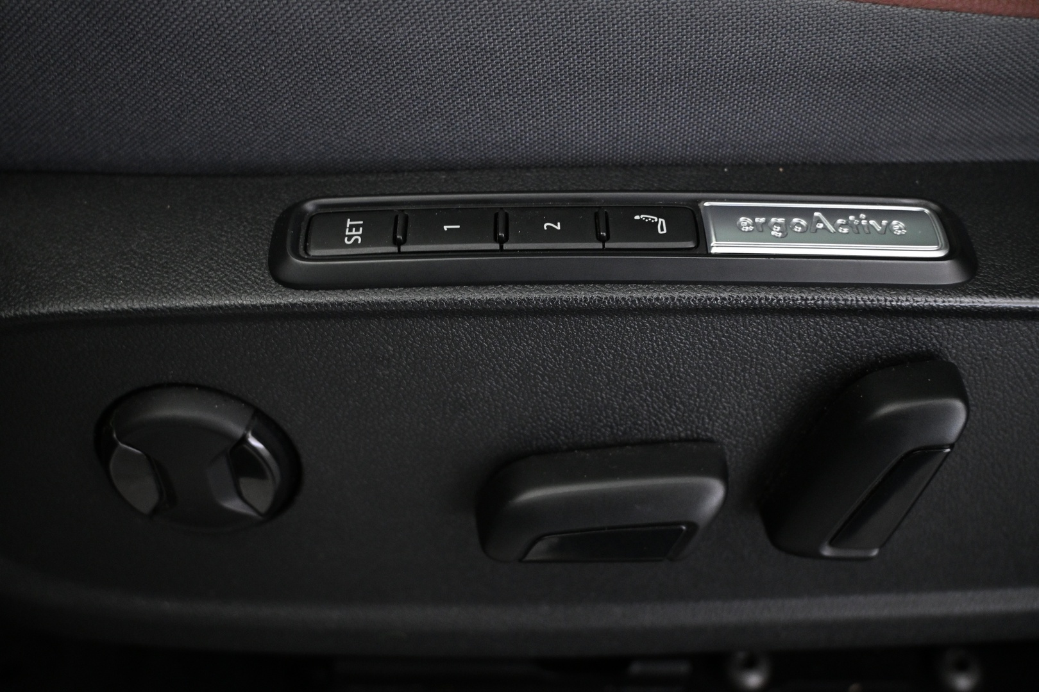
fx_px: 952
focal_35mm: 33
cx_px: 520
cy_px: 346
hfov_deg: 57.2
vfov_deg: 40.0
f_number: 4
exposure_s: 1/13
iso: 1600
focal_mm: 22
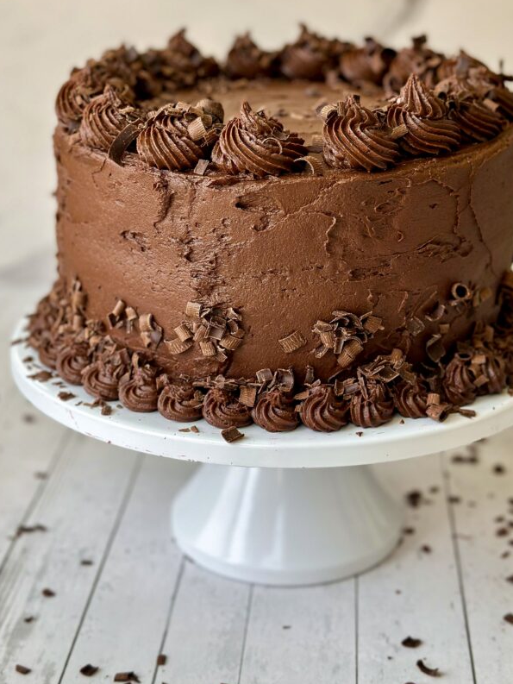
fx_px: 1225
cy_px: 265
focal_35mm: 62
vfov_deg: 31.1
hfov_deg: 23.6
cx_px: 281
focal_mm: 6.86
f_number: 1.8
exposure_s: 1/140
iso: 64
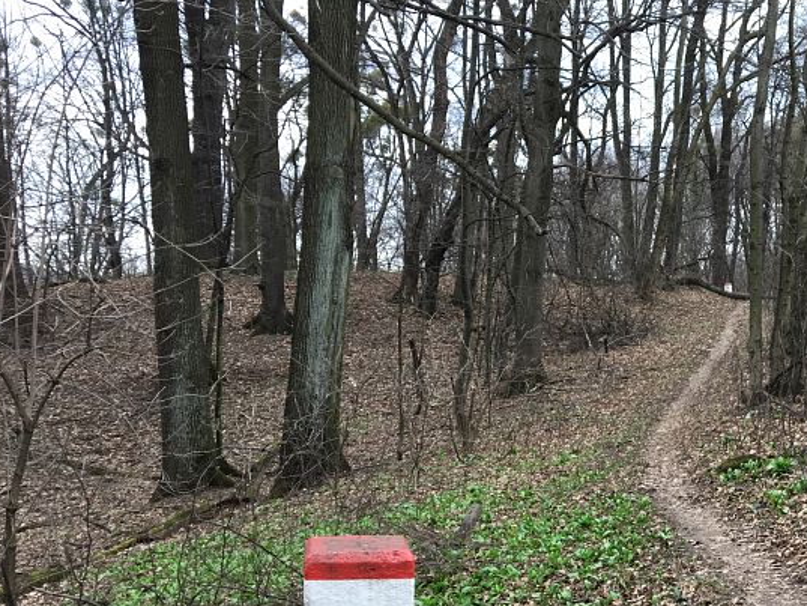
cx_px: 735
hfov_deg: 33.5
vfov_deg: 26.1
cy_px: 549
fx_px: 1259
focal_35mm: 54
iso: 32
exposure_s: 1/100
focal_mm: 4.15
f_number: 2.2
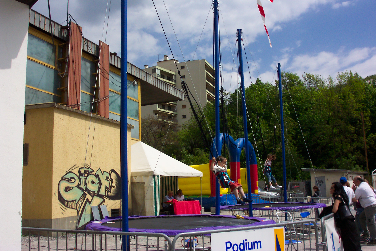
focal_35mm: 35
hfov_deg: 54.4
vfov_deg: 37.9
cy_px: 126
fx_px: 366
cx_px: 188
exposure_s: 1/350
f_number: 9.5
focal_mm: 7.5
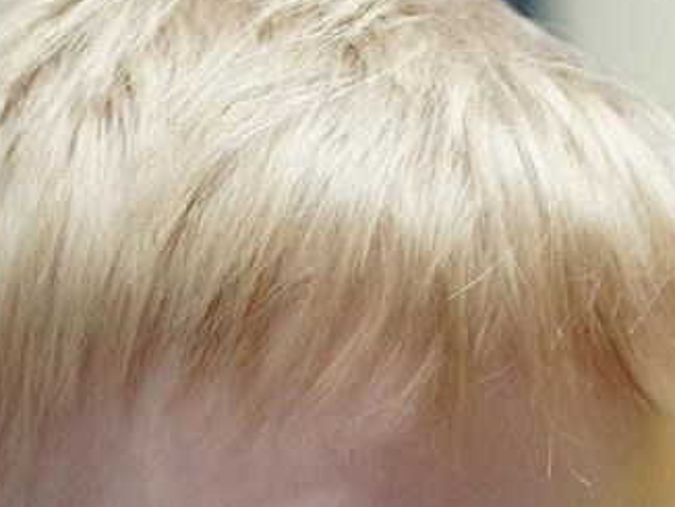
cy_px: 1586
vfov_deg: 5.3
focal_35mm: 264
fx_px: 5152
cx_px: -128
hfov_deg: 7.4
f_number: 2.2
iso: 320
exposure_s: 1/125
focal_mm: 35
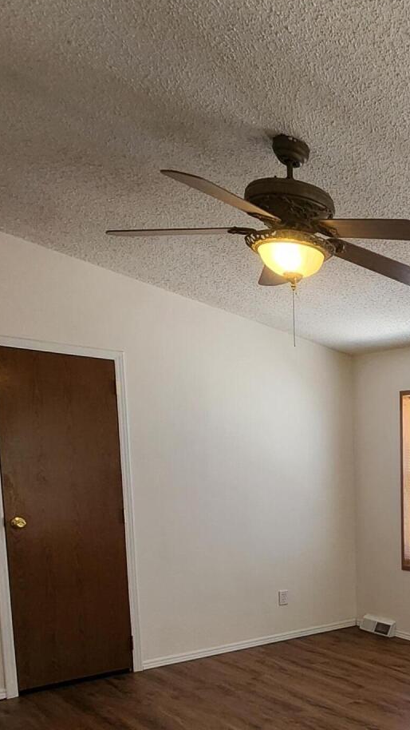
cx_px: 529
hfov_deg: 30.2
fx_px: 599
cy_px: 545
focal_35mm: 31
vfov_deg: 59.4
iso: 250
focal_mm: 2.2
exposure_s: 1/60
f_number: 2.2
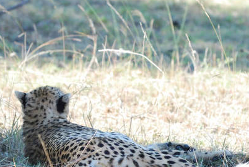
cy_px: 102
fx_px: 6516
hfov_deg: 2.2
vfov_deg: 1.5
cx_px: 126
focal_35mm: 941
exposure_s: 1/400
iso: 560
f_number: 5.6
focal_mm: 360
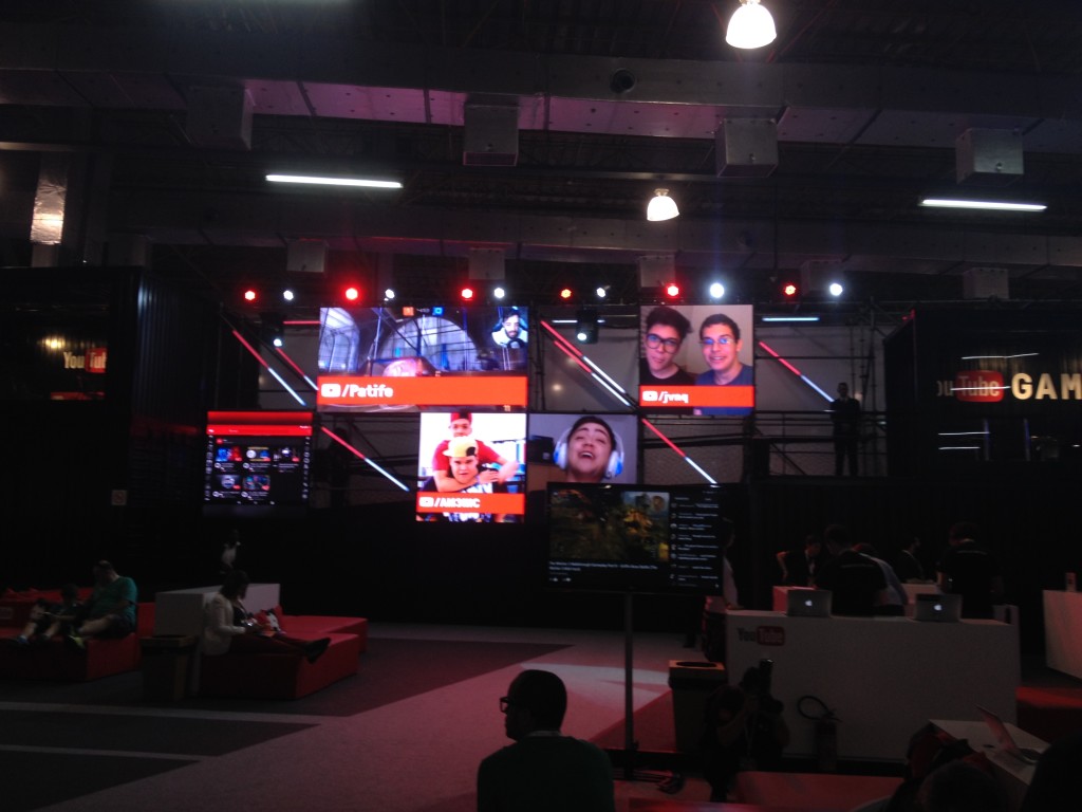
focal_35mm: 35
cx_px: 541
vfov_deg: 40.7
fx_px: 1094
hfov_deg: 52.6
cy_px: 406
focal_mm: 4.28
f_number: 2.4
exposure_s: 1/40
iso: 50
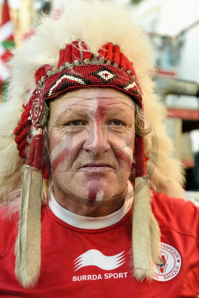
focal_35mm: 60
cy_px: 149
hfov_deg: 22.6
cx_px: 100
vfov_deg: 33.4
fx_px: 497
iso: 400
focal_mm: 60
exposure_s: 1/320
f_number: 5
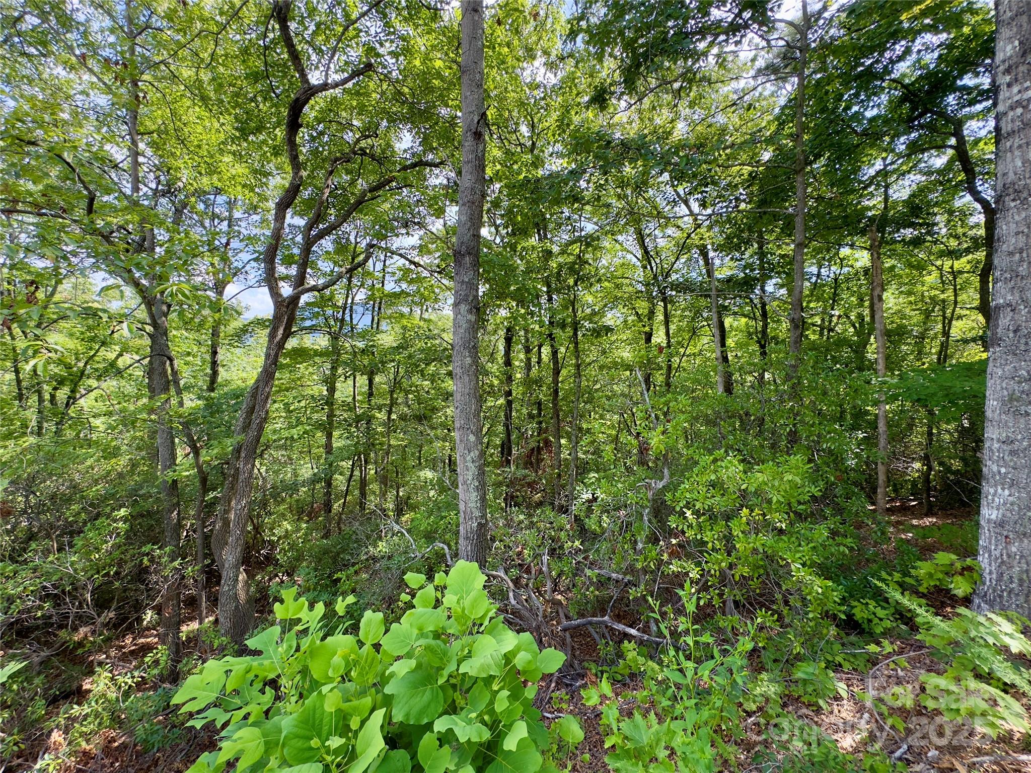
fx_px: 417
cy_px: 386
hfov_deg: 102.1
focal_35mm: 14
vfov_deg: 85.7
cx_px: 516
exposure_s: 1/161
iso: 40
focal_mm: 2.22
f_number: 2.2
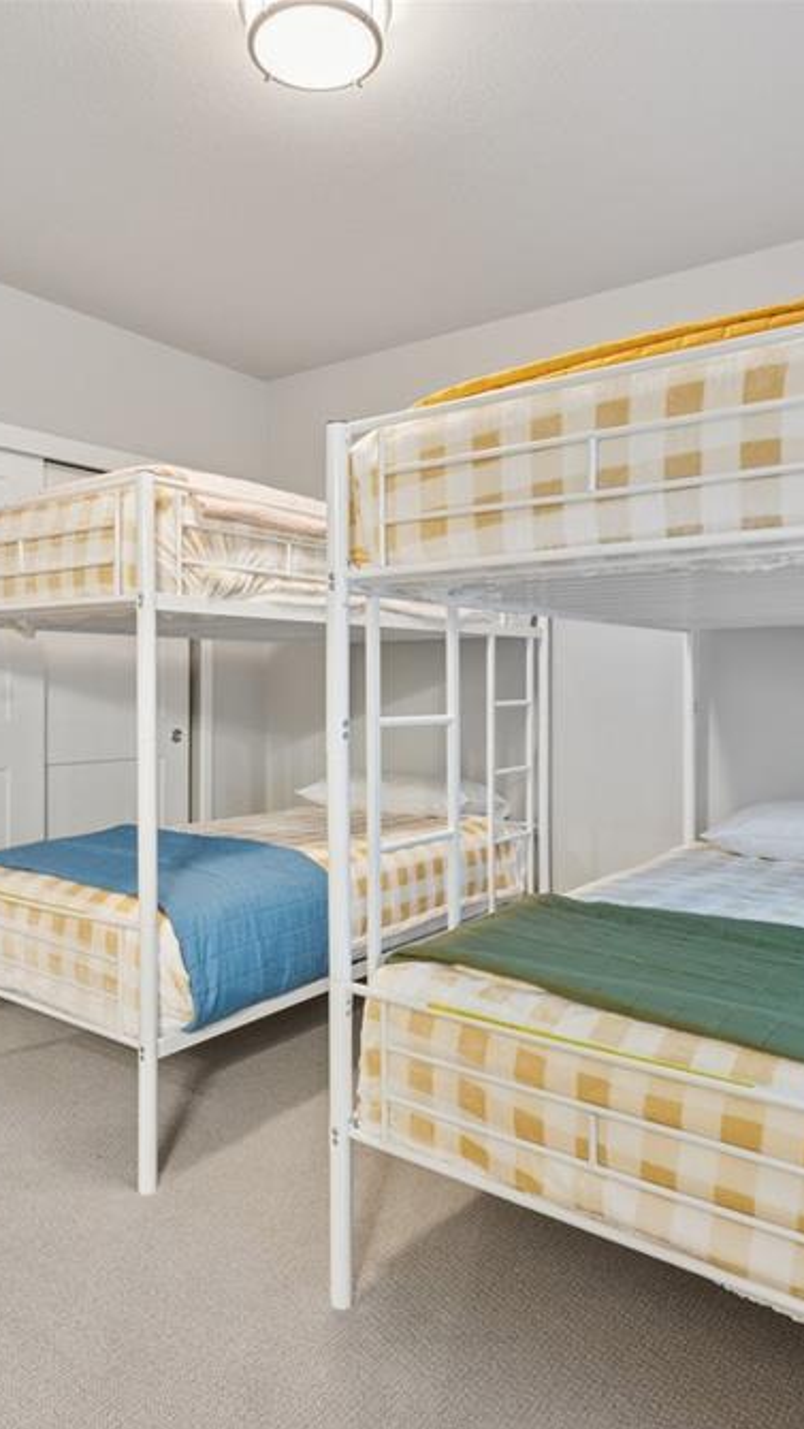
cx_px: 345
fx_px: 909
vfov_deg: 76.3
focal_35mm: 24
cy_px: 725
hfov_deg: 47.6
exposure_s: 2
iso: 100
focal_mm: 15
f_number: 11
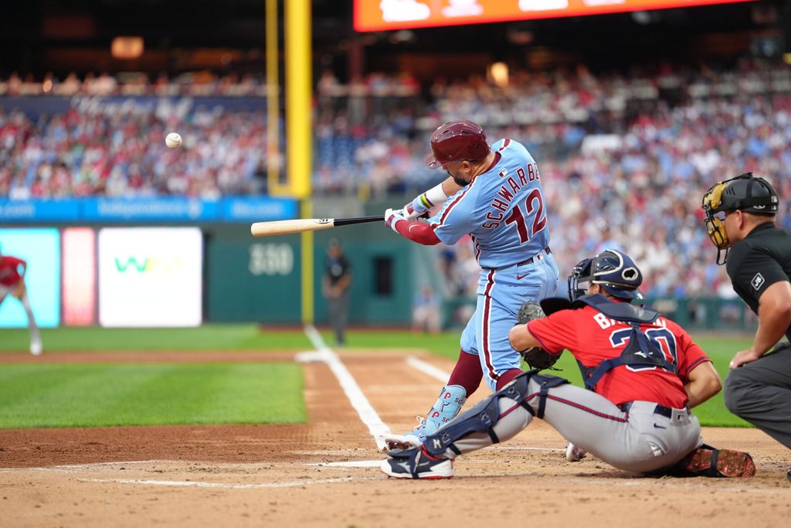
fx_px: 3296
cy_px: 264
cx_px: 396
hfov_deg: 13.7
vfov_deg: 9.2
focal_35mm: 150
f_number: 2
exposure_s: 1/4000
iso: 1250
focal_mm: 150
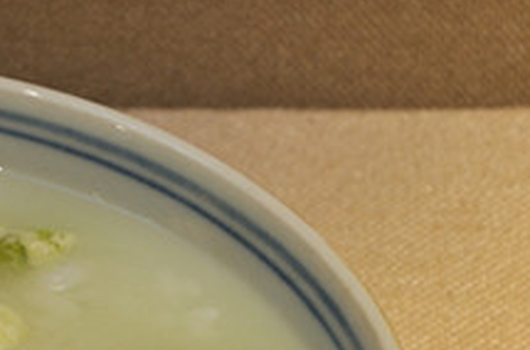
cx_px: -214
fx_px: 4998
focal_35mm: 341
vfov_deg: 4.0
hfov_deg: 6.0
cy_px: 499
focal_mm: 75
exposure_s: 1/5
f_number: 11
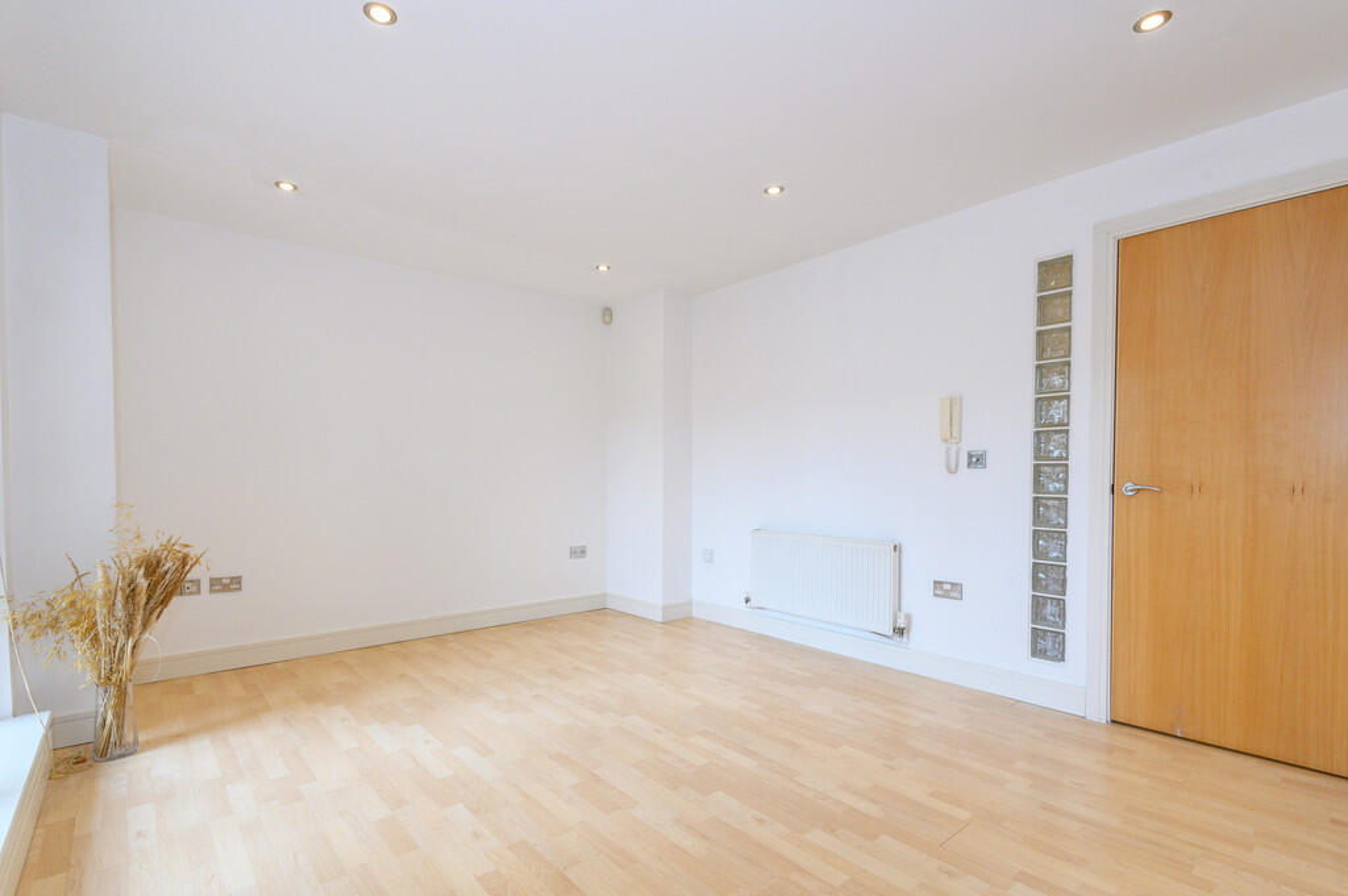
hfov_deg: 96.8
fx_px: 599
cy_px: 448
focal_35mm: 16
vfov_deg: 73.7
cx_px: 674
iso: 500
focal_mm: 16
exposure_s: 1/50
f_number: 8
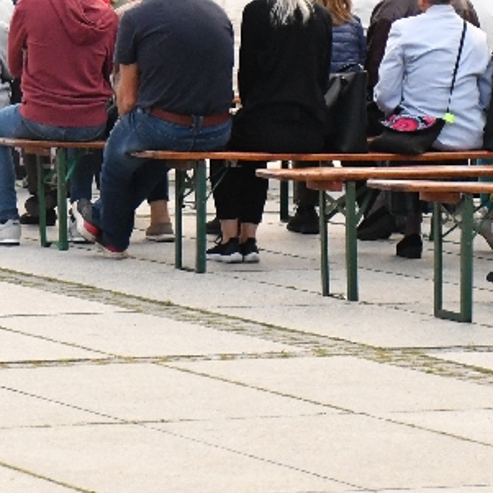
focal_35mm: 264
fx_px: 4254
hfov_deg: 6.6
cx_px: -231
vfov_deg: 6.6
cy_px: -39
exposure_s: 1/640
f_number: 4.8
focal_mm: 52
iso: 2200
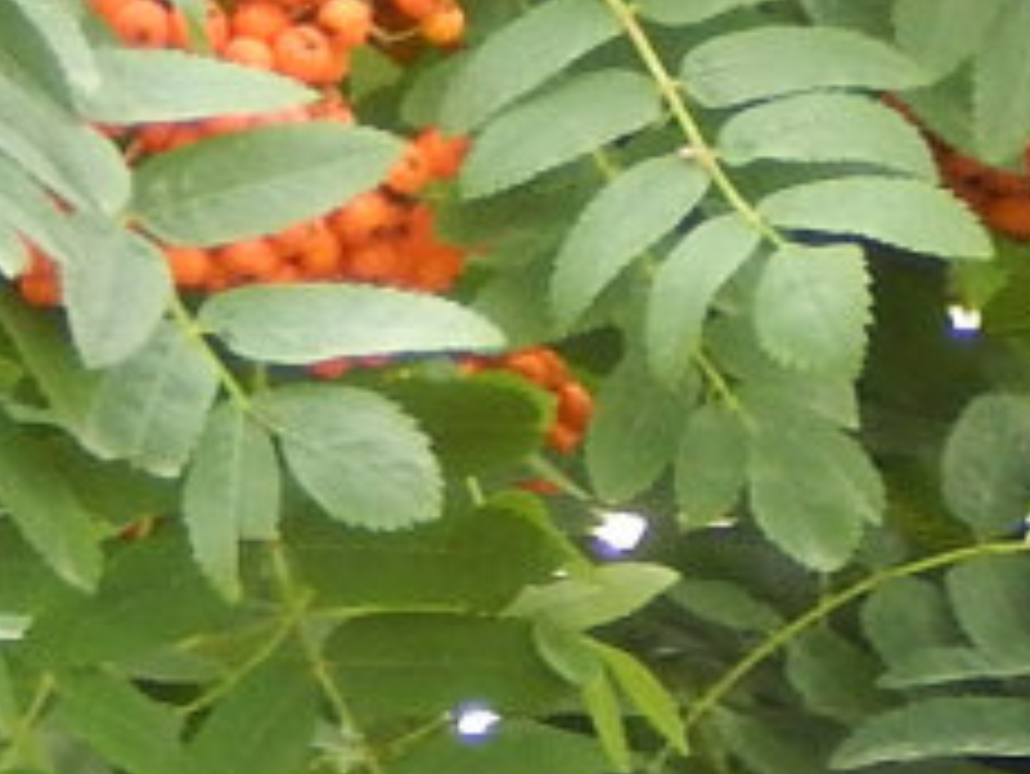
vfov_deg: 0.7
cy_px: 2210
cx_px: 234
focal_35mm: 2221
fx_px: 66121
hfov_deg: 0.9
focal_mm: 56.5
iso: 220
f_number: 5.7
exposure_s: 1/60
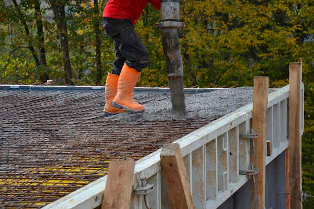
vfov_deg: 13.0
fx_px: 916
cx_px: 157
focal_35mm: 105
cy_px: 104
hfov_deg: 19.5
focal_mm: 70
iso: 100
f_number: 5.6
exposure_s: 1/125
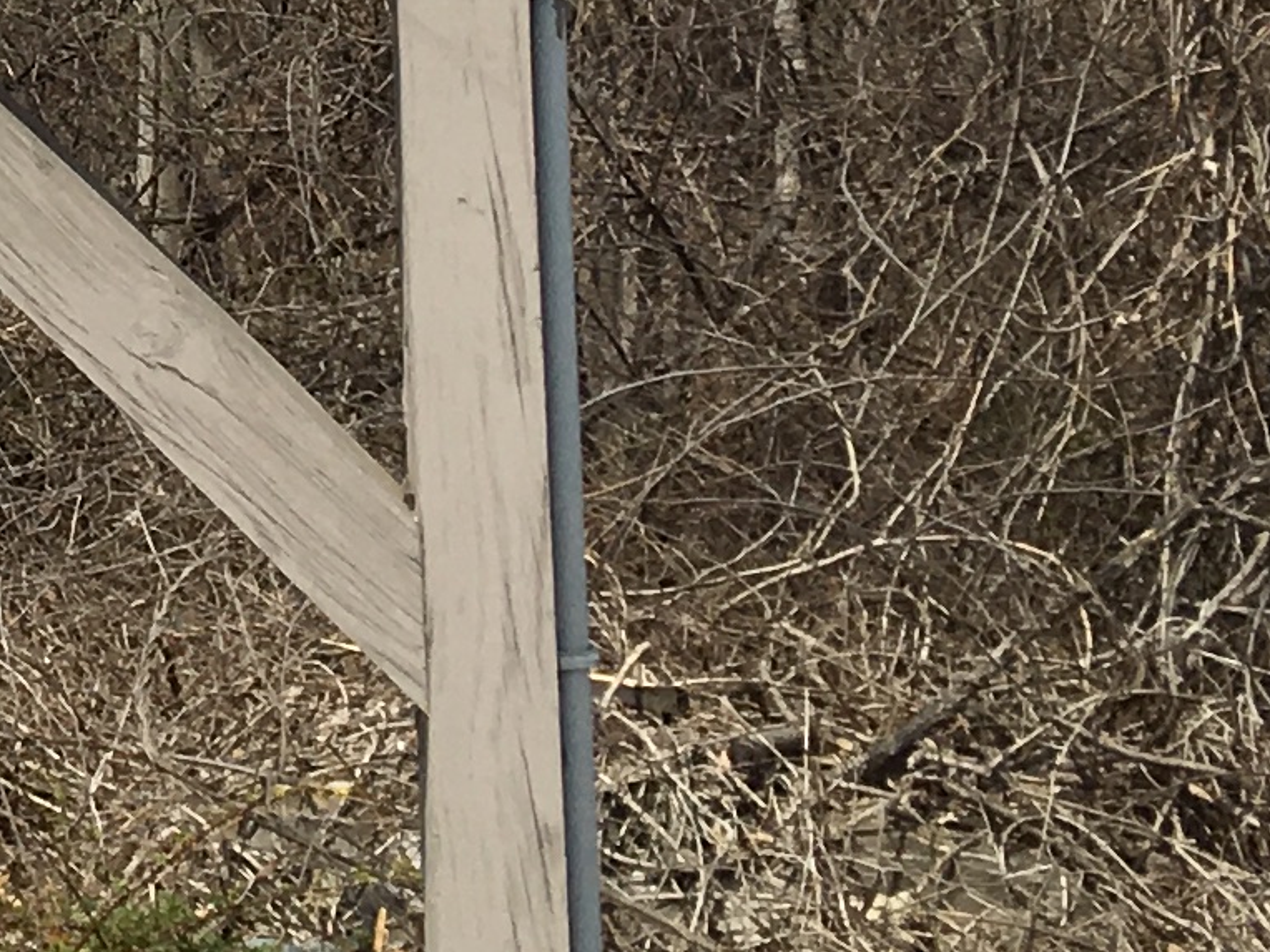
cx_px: -1027
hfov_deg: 11.9
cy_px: -1027
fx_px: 5613
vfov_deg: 9.1
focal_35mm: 153
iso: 25
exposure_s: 1/2404
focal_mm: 4.15
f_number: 2.2
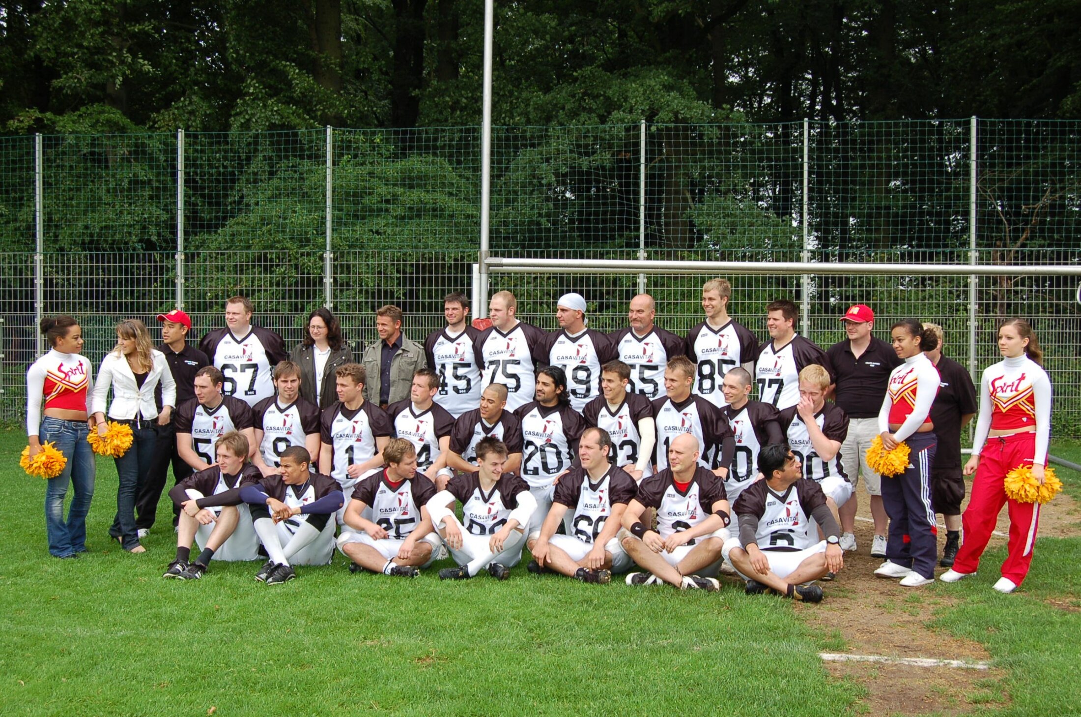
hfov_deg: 49.6
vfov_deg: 34.1
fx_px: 1169
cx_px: 540
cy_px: 358
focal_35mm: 39
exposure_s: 1/160
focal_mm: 26
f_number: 6.3
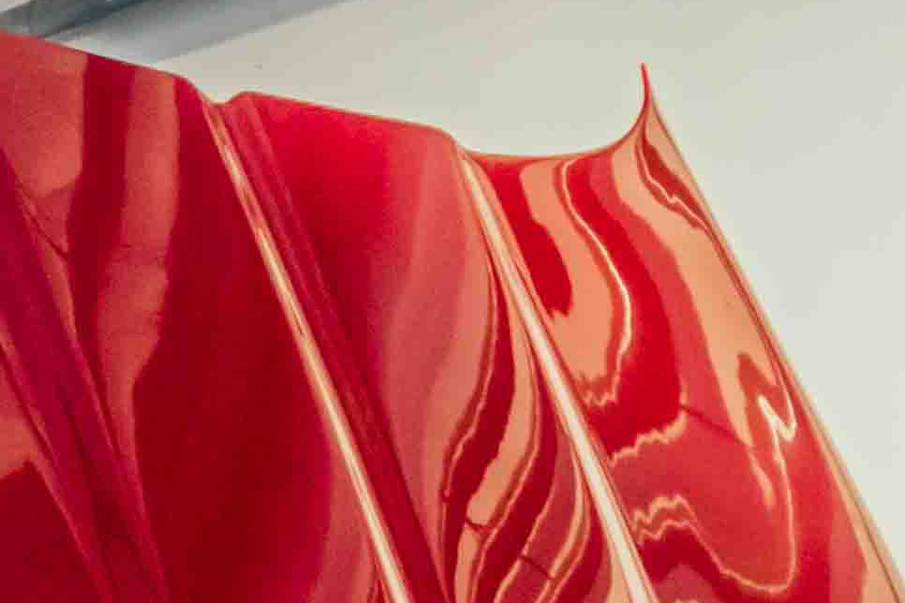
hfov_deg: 13.2
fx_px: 3745
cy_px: 1074
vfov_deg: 8.8
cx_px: -315
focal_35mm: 149
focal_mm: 16
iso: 400
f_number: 3.5
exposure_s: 1/15
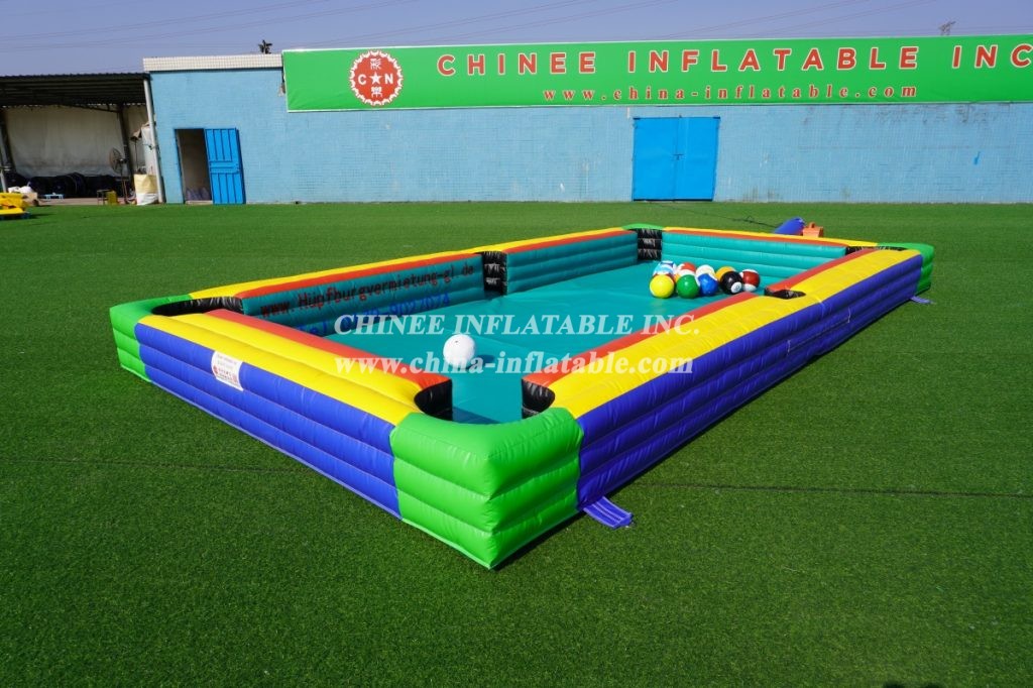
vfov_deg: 53.1
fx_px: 688
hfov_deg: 73.8
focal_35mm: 24
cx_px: 516
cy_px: 344
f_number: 10
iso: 100
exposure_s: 1/200
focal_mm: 16
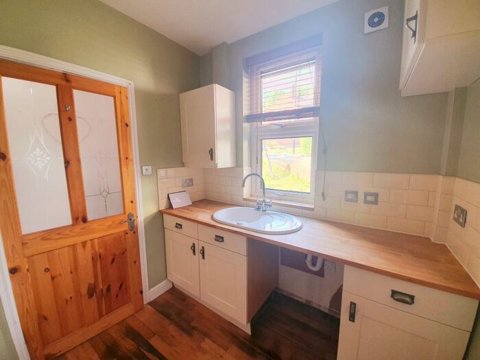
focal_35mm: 13
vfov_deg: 89.9
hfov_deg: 106.2
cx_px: 240
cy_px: 180
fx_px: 180
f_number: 2.2
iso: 50
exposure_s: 1/50
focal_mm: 1.8
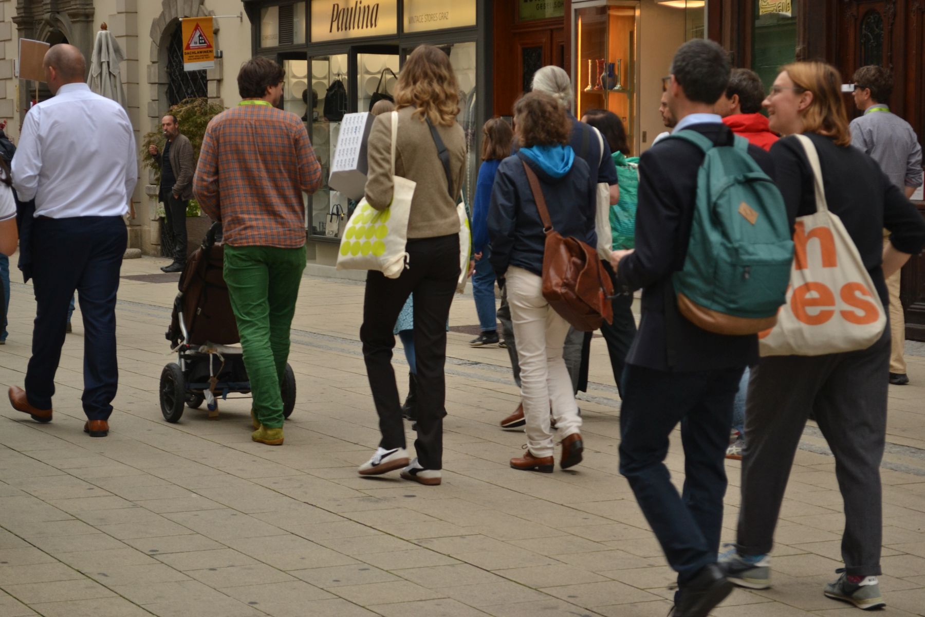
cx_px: 462
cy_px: 308
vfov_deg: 16.6
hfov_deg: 24.6
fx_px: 2120
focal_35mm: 82
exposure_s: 1/125
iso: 400
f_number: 5.6
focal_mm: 55
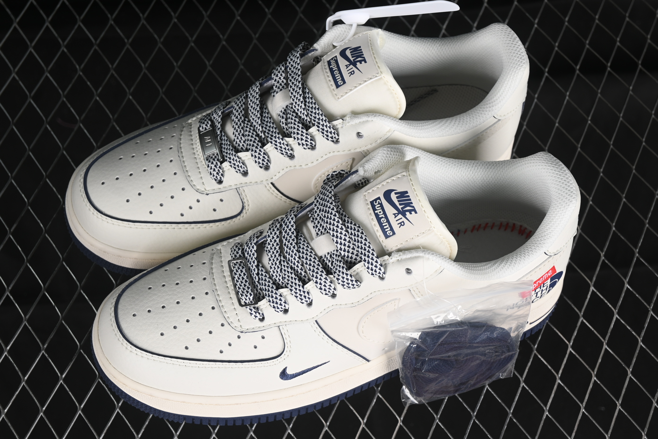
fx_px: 1371
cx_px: 329
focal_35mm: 75
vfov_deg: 18.2
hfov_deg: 27.0
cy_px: 220
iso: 160
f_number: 7.1
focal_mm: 50
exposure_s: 1/80
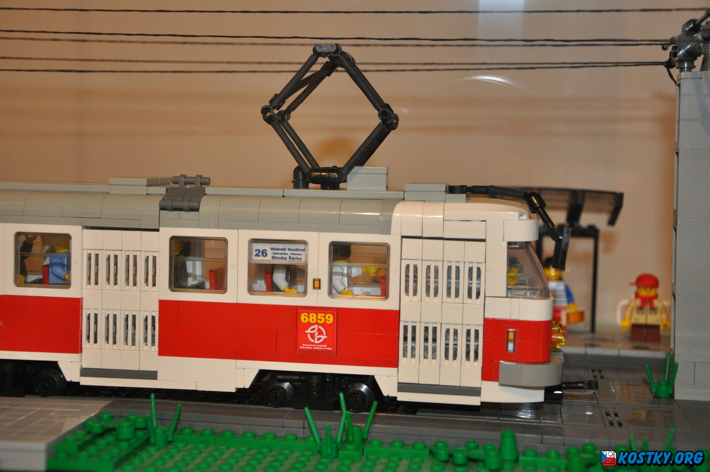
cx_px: 355
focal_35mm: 60
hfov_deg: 33.4
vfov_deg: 22.6
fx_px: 1182
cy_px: 236
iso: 800
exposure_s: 1/60
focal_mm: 40
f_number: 4.5
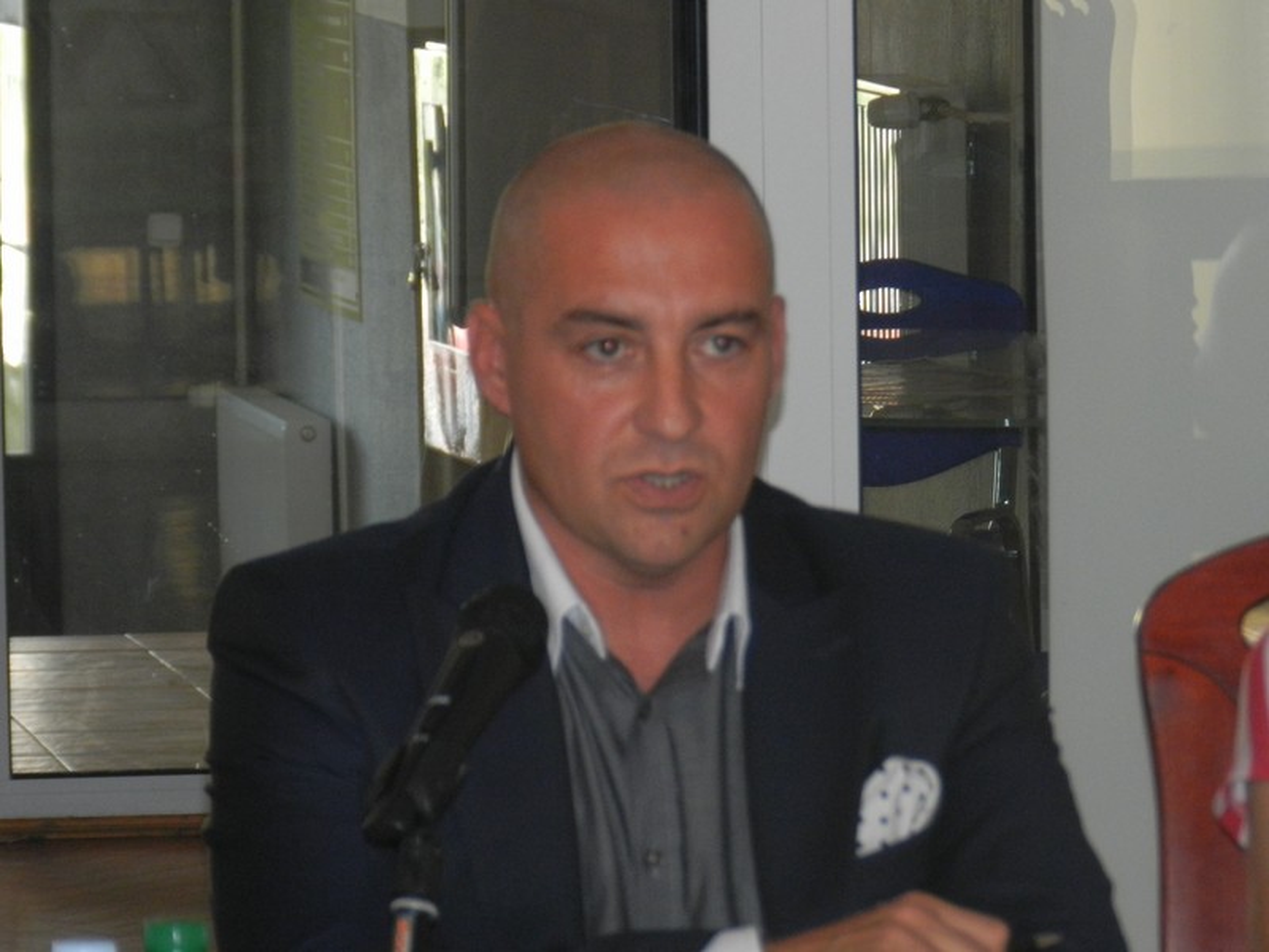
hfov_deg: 6.9
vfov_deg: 5.2
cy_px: 476
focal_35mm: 286
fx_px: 10485
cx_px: 634
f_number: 5.3
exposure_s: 1/60
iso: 720
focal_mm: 50.8
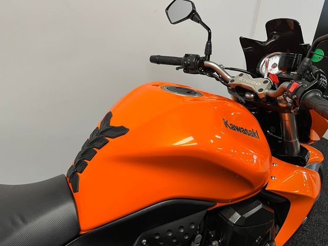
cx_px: 164
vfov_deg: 53.1
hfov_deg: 67.3
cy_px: 123
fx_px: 246
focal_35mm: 26
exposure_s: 1/50
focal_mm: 5.1
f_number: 1.6
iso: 80
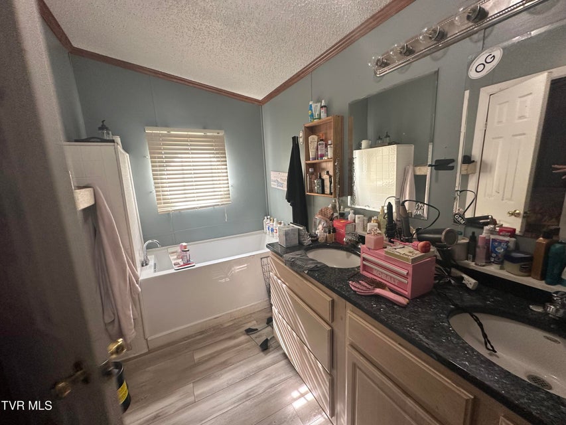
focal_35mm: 14
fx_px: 229
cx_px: 283
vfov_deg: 85.7
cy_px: 212
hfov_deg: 102.1
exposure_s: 1/60
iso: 160
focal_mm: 2.22
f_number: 2.2
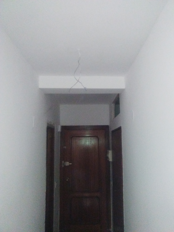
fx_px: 188
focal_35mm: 28
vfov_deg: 63.4
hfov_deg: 49.7
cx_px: 87
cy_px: 116
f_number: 2.2
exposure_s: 1/20
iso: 900
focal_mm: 2.34
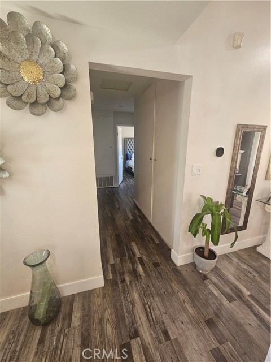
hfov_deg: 89.9
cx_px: 136
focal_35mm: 13
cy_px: 181
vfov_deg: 106.2
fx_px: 136
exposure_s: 1/60
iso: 250
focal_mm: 2.2
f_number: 2.2
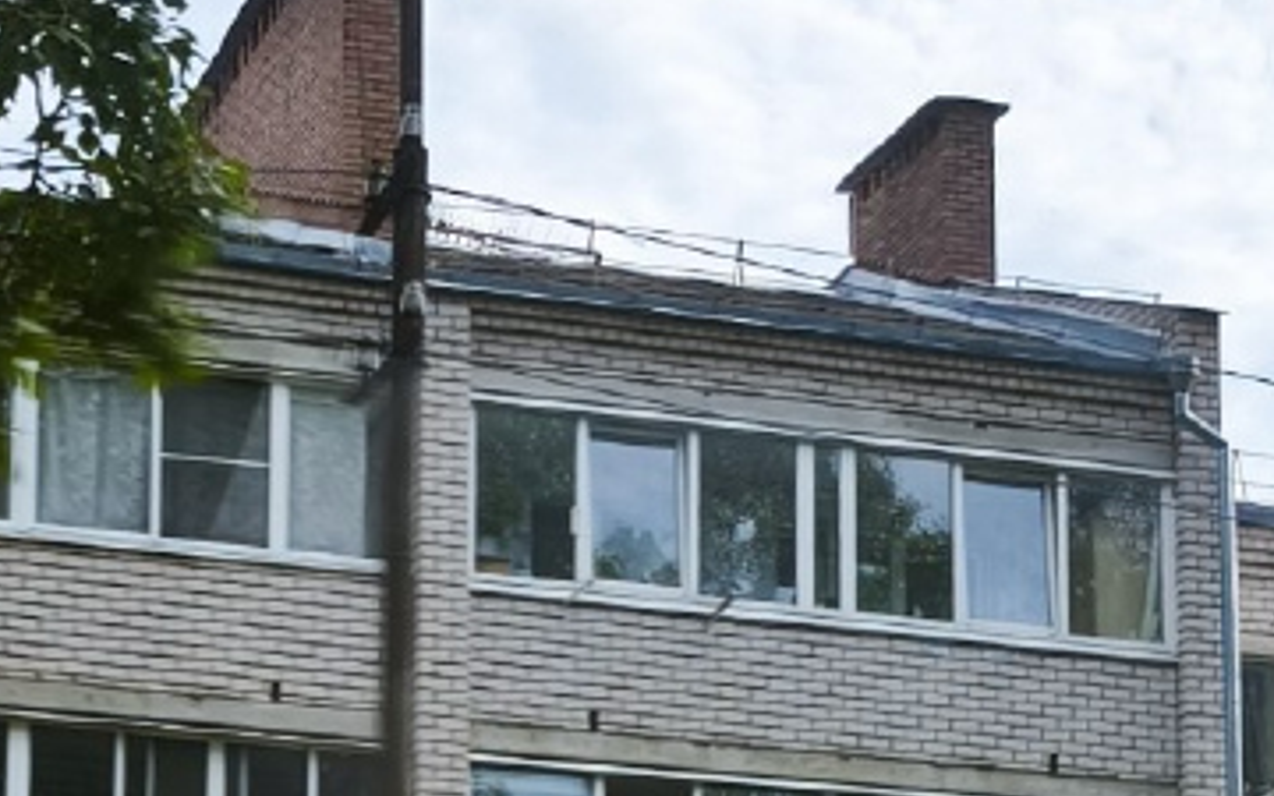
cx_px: 294
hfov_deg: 23.3
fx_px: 3055
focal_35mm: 88
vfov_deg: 14.2
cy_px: 1077
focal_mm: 5.35
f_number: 1.7
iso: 80
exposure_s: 1/175
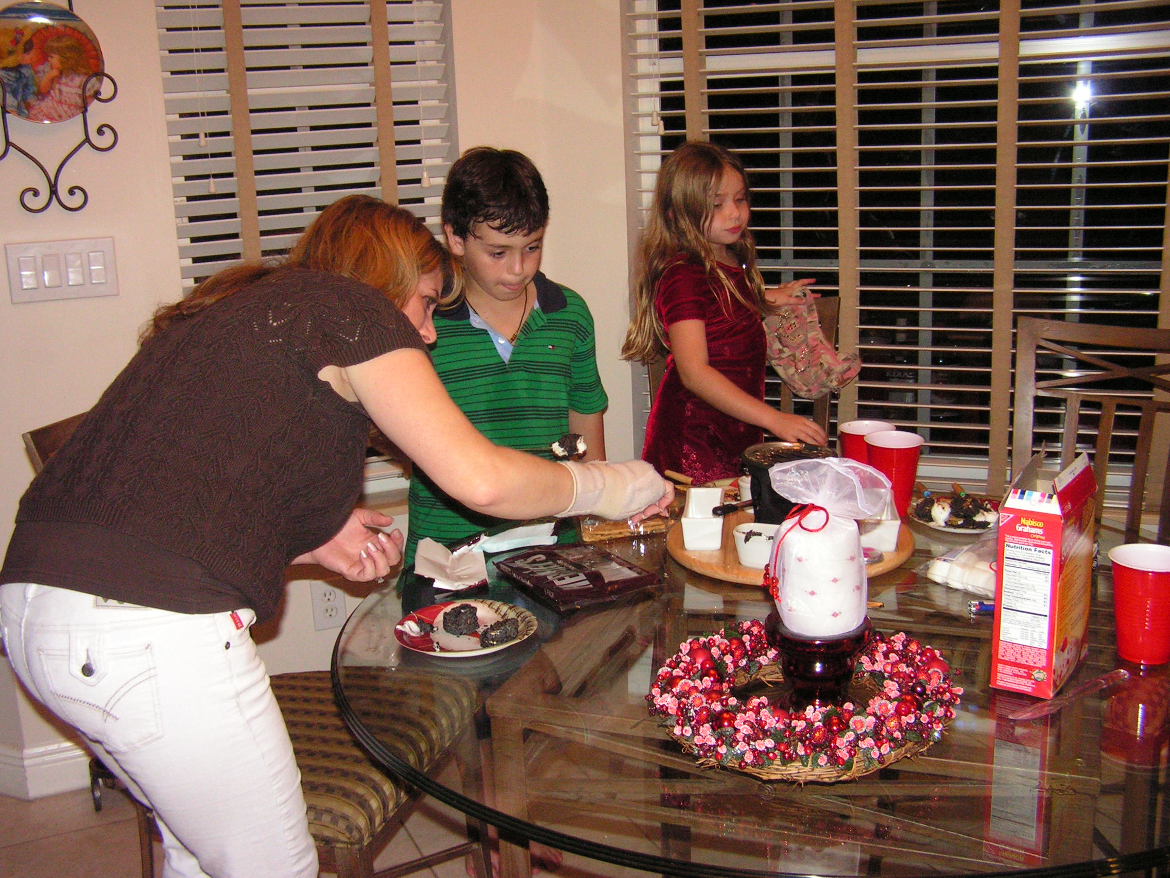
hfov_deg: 49.0
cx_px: 585
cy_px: 439
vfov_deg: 37.7
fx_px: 1284
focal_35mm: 38
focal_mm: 6.3
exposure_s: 1/40
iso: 200
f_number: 2.8
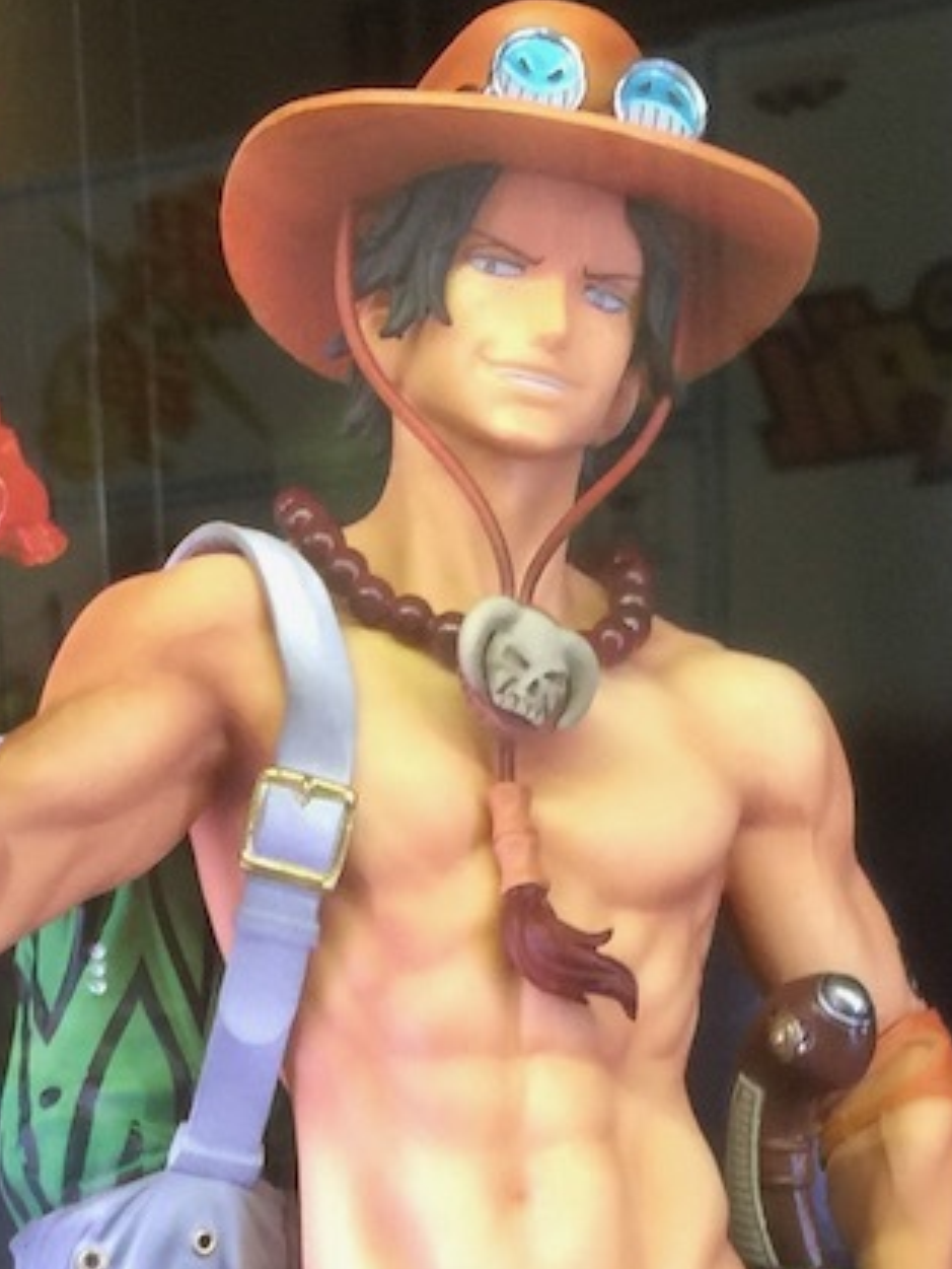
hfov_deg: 16.6
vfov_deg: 20.5
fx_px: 3262
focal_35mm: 89
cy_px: 1537
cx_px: 347
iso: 50
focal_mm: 4.15
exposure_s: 1/15
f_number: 2.2
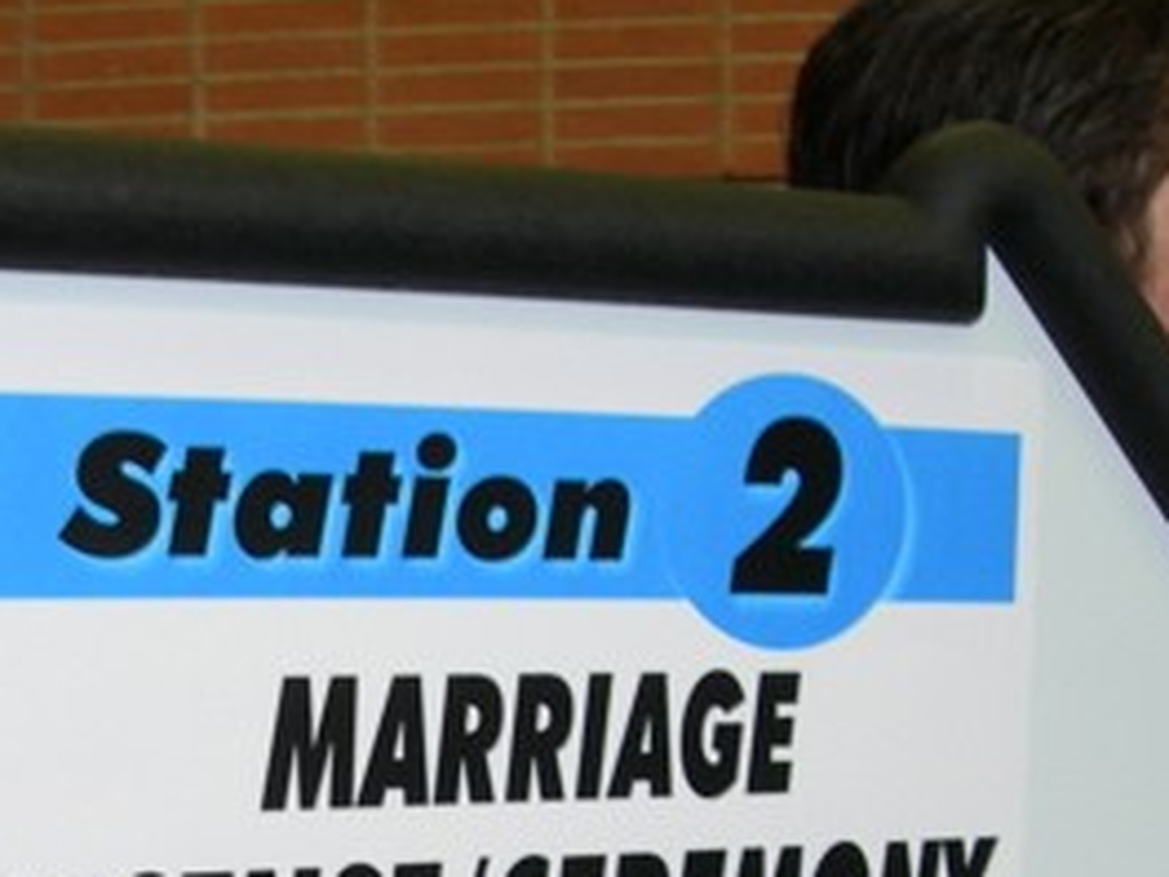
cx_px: 128
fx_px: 3107
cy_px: 1041
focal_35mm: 92
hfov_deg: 20.9
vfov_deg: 15.5
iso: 50
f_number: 2.8
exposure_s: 1/9.4
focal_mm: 7.8
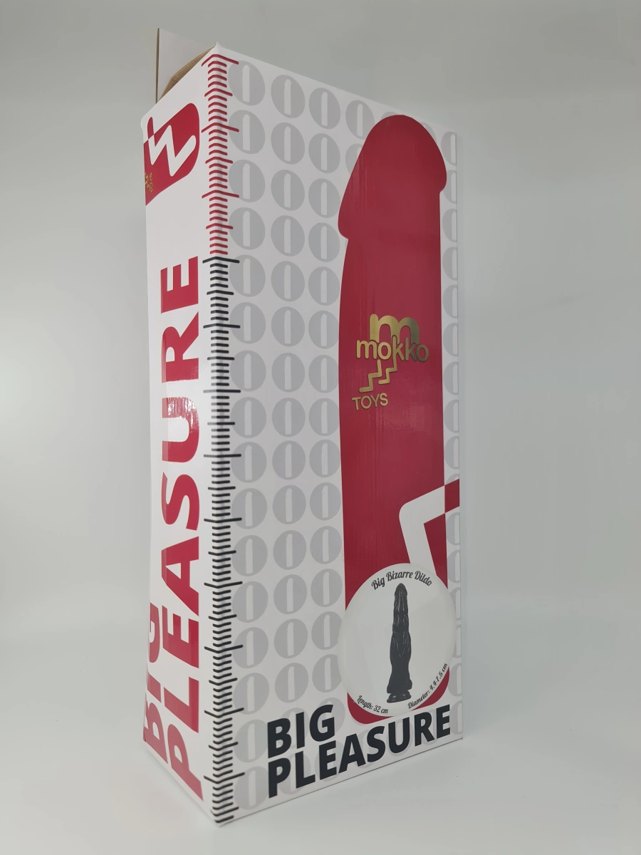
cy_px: 428
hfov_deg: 54.9
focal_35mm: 25
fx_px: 617
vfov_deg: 69.4
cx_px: 320
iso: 50
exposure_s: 1/241
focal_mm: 7
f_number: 1.8
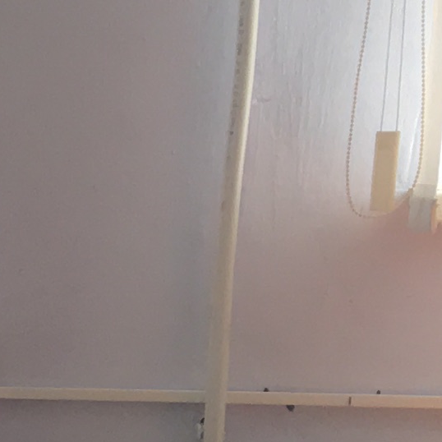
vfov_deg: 8.9
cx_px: -1024
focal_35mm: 192
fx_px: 2774
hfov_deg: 7.6
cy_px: 651
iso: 25
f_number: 2.2
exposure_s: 1/100
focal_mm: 4.15
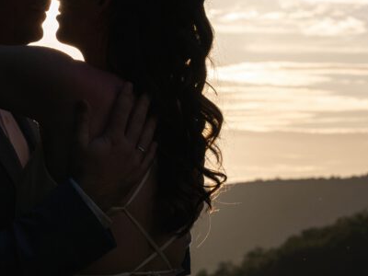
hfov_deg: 9.4
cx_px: 14
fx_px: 2222
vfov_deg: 7.1
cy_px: 134
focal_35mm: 209
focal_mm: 85
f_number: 11
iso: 160
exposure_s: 1/1000
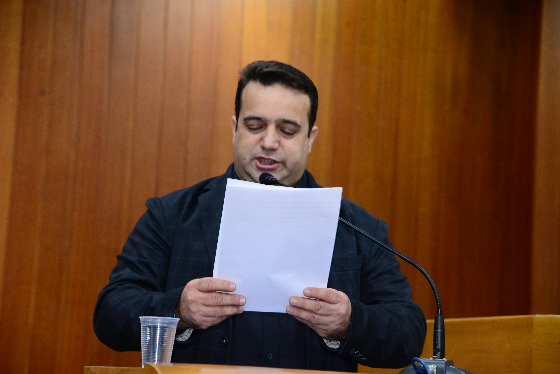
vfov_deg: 13.1
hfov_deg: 19.4
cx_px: 280
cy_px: 187
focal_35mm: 105
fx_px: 1634
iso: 2500
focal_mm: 105
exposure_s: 1/60
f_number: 5
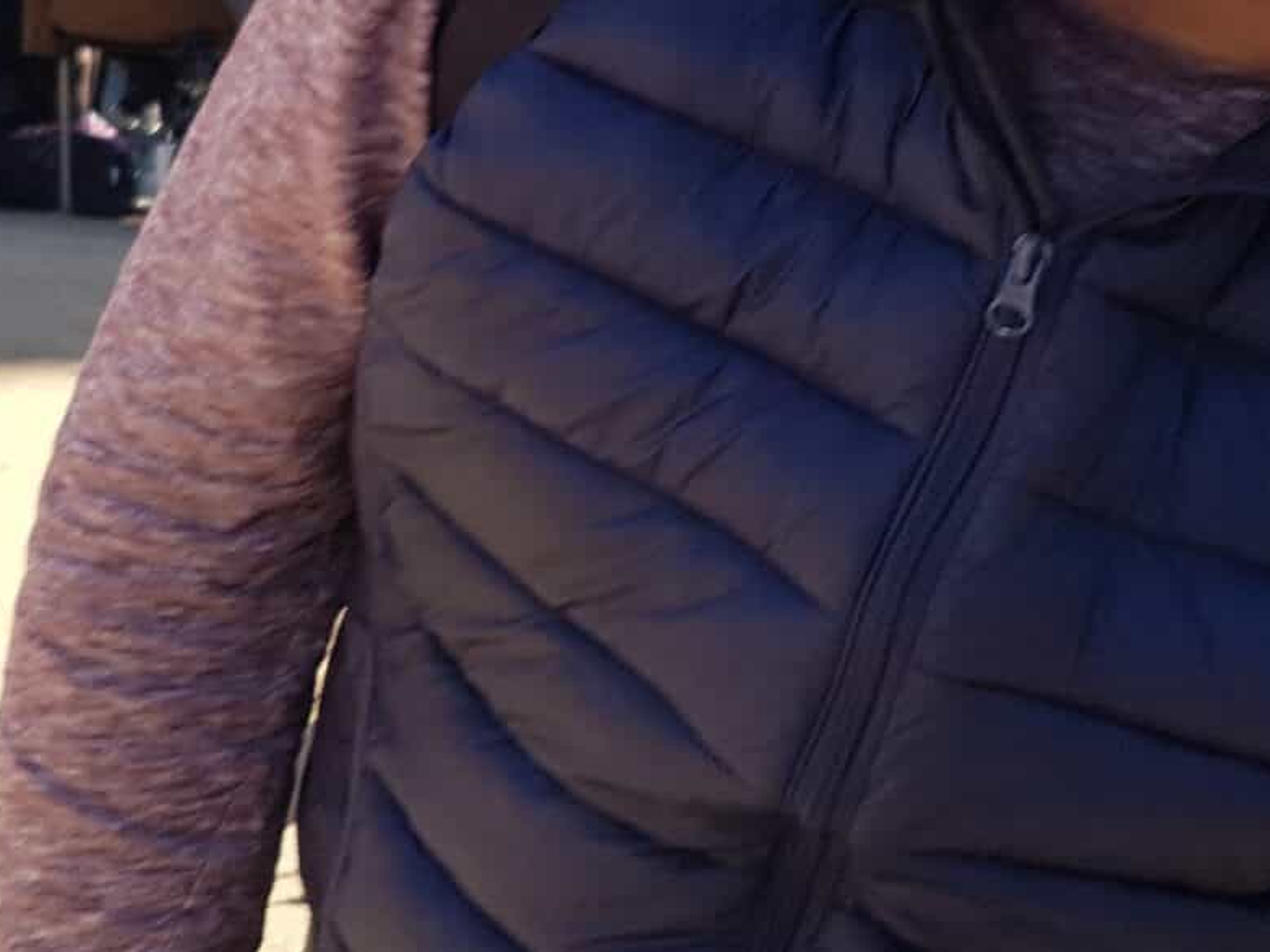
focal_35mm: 85
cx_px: 637
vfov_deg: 17.2
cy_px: 130
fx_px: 3118
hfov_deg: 23.0
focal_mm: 4.2
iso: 50
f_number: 1.7
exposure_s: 1/874
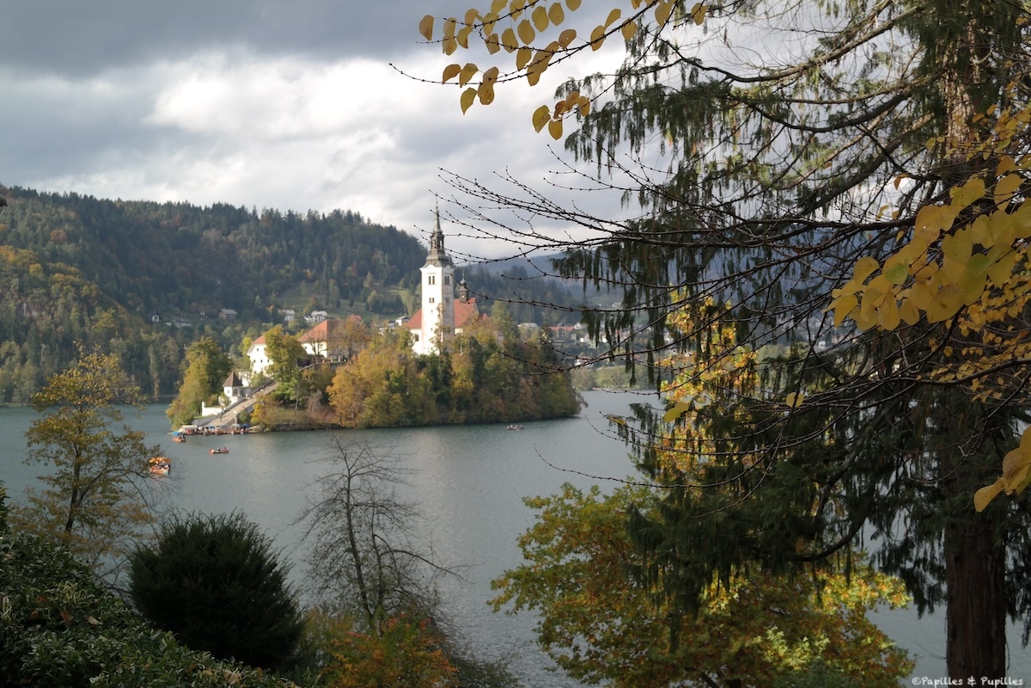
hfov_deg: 45.4
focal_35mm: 43
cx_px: 516
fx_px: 1231
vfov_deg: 31.2
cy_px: 344
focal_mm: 28
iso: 100
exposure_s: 1/200
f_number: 5.6
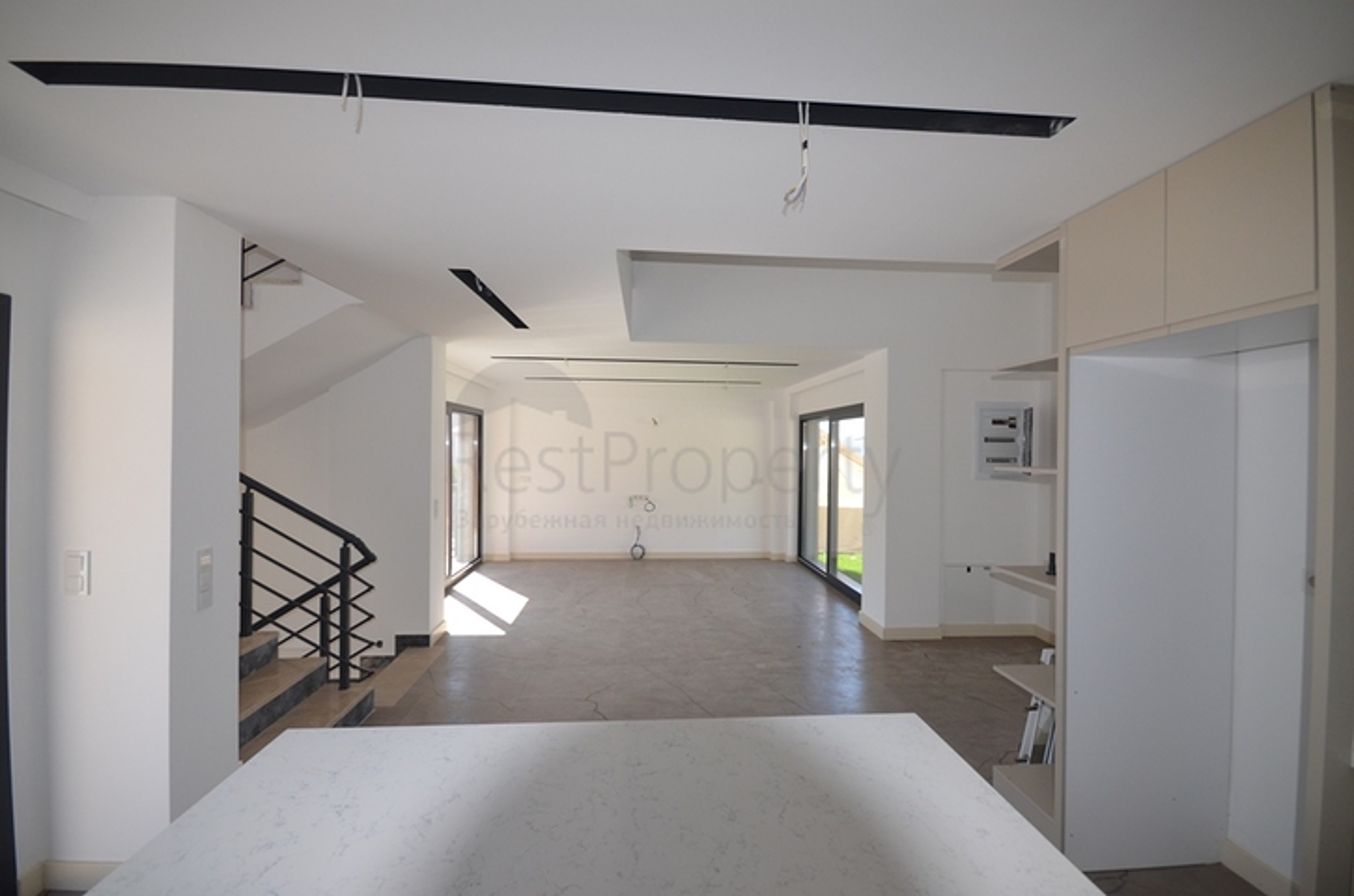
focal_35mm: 15
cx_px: 677
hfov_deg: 100.5
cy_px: 448
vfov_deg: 77.1
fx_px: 563
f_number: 7.1
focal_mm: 10
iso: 400
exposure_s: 1/160
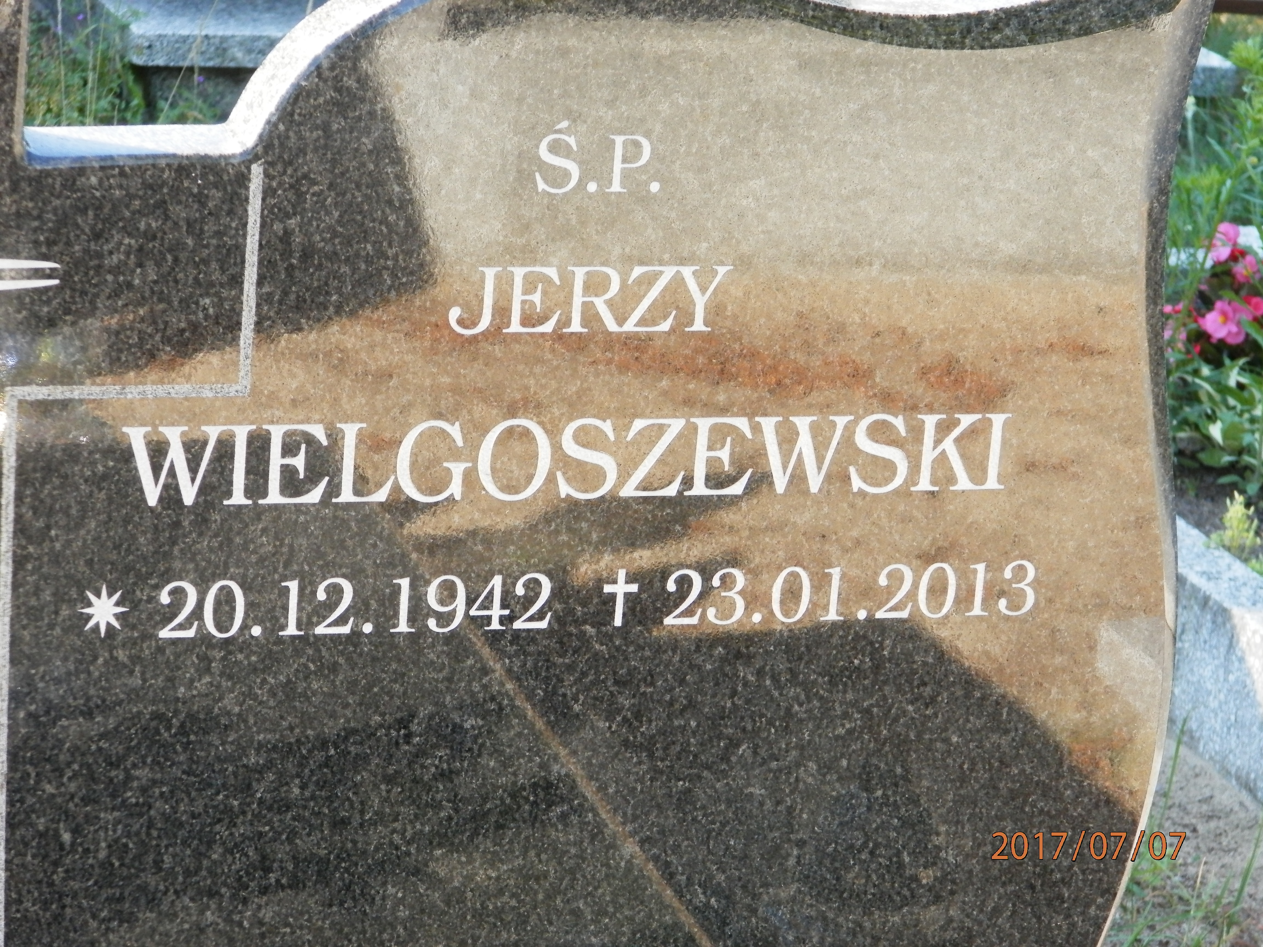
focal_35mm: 132
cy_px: 474
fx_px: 4816
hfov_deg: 14.9
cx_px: 632
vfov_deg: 11.2
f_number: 4.7
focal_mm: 23.6
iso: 200
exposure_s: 1/80
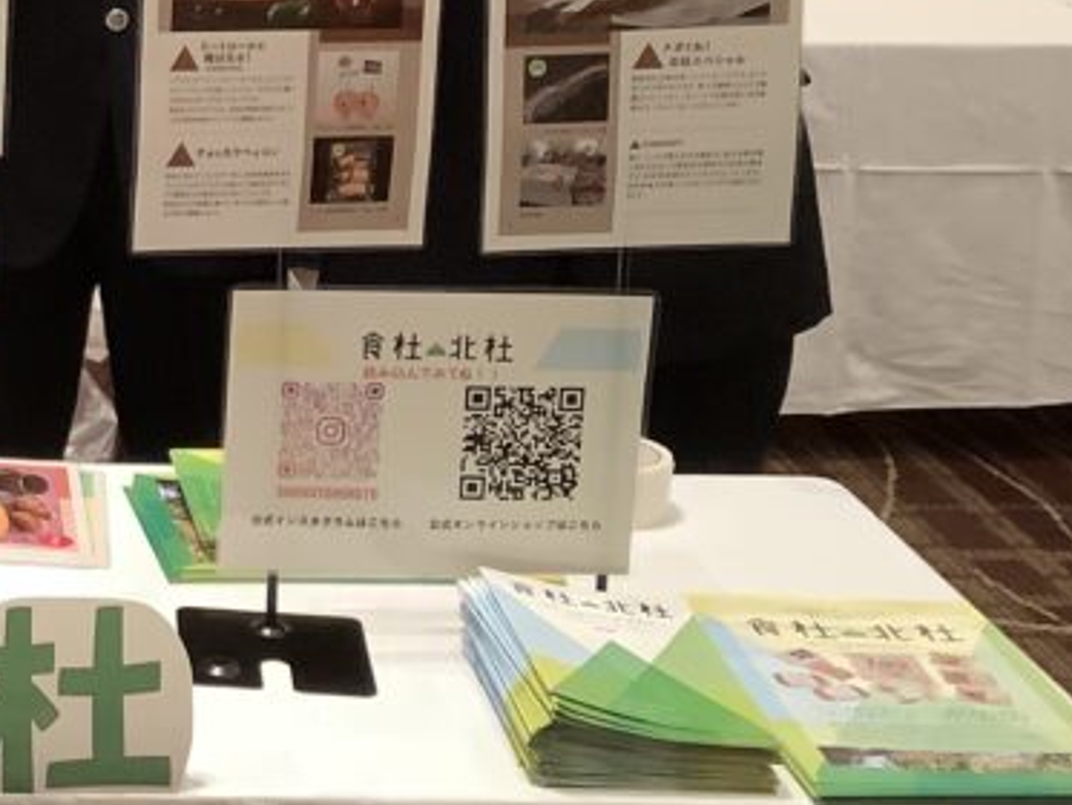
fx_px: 2571
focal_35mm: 83
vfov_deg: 17.6
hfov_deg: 21.8
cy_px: 126
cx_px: -210
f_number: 2.4
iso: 320
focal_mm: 3.3
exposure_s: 1/60
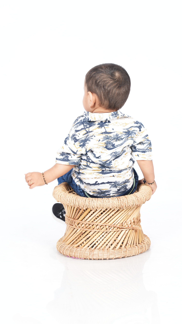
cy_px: 162
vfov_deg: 19.3
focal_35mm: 111
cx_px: 104
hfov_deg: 10.9
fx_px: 952
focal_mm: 105
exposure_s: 1/80
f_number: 8
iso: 100
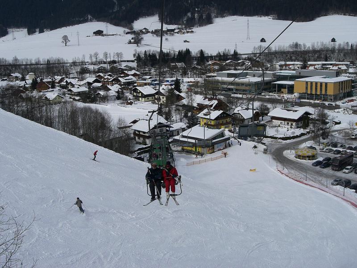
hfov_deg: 49.0
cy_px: 134
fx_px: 392
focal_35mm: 38
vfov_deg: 37.7
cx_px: 178
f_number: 4.4
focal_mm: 6.3
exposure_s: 1/2000
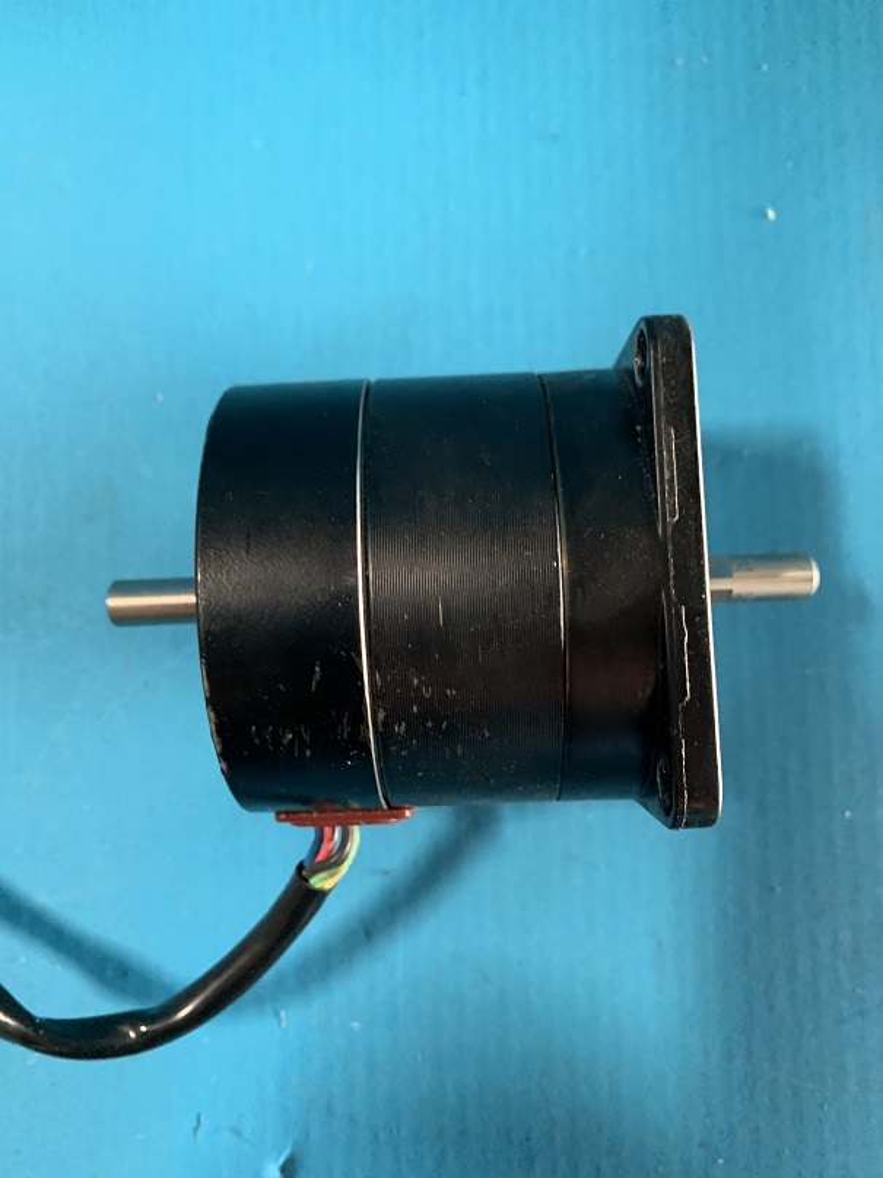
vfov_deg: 67.3
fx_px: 885
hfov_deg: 53.1
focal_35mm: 26
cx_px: 442
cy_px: 589
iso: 400
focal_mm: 4.25
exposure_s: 1/42
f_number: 1.8
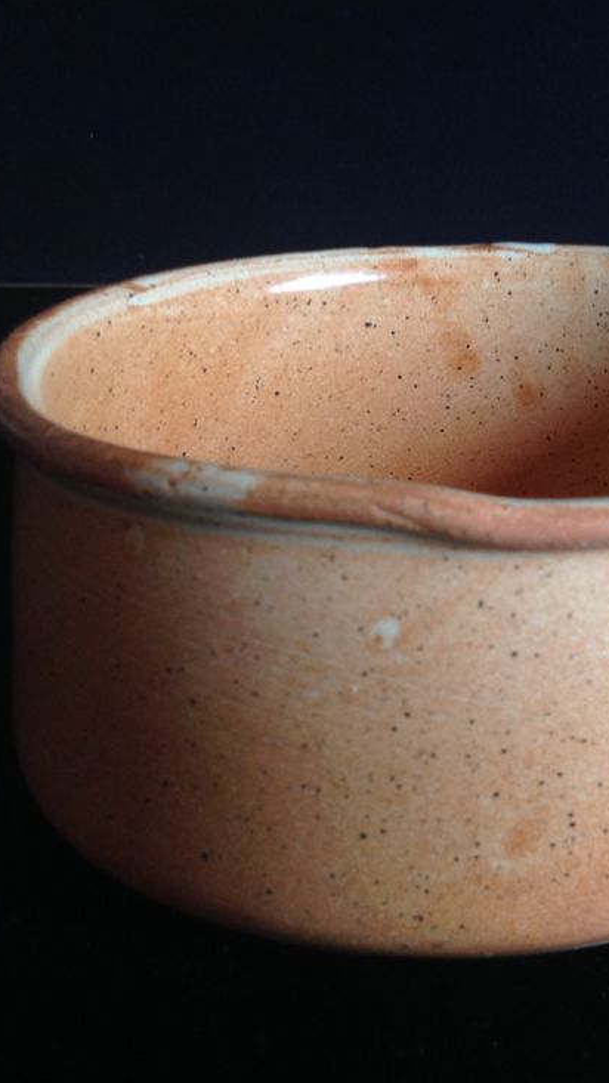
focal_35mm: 52
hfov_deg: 22.2
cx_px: 602
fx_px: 1492
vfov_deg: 39.9
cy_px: 548
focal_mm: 4.28
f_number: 2.4
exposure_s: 1/15
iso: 100
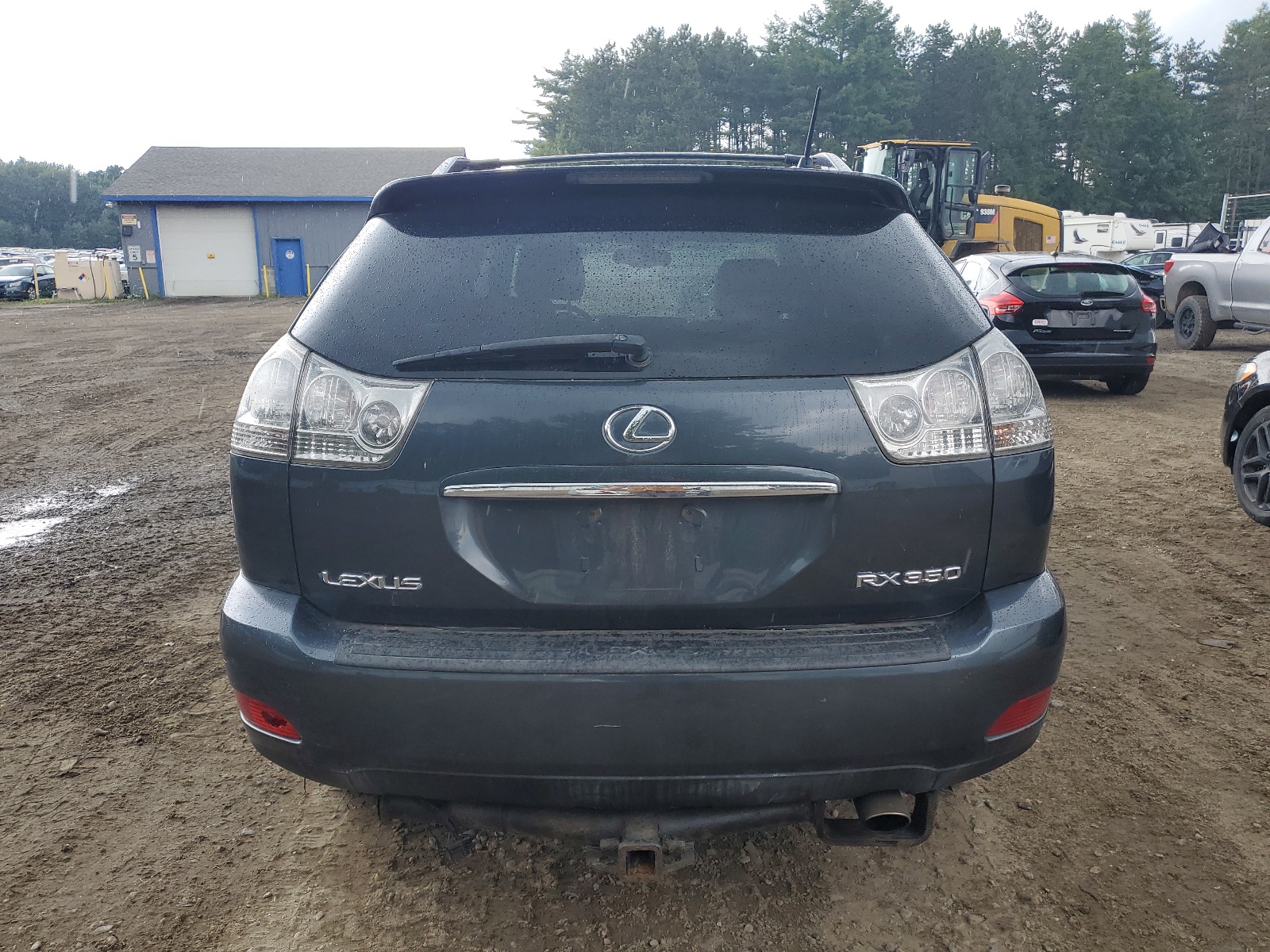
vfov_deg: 53.1
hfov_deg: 67.3
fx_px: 954
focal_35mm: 26
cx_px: 635
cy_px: 476
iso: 50
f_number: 1.5
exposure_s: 1/455
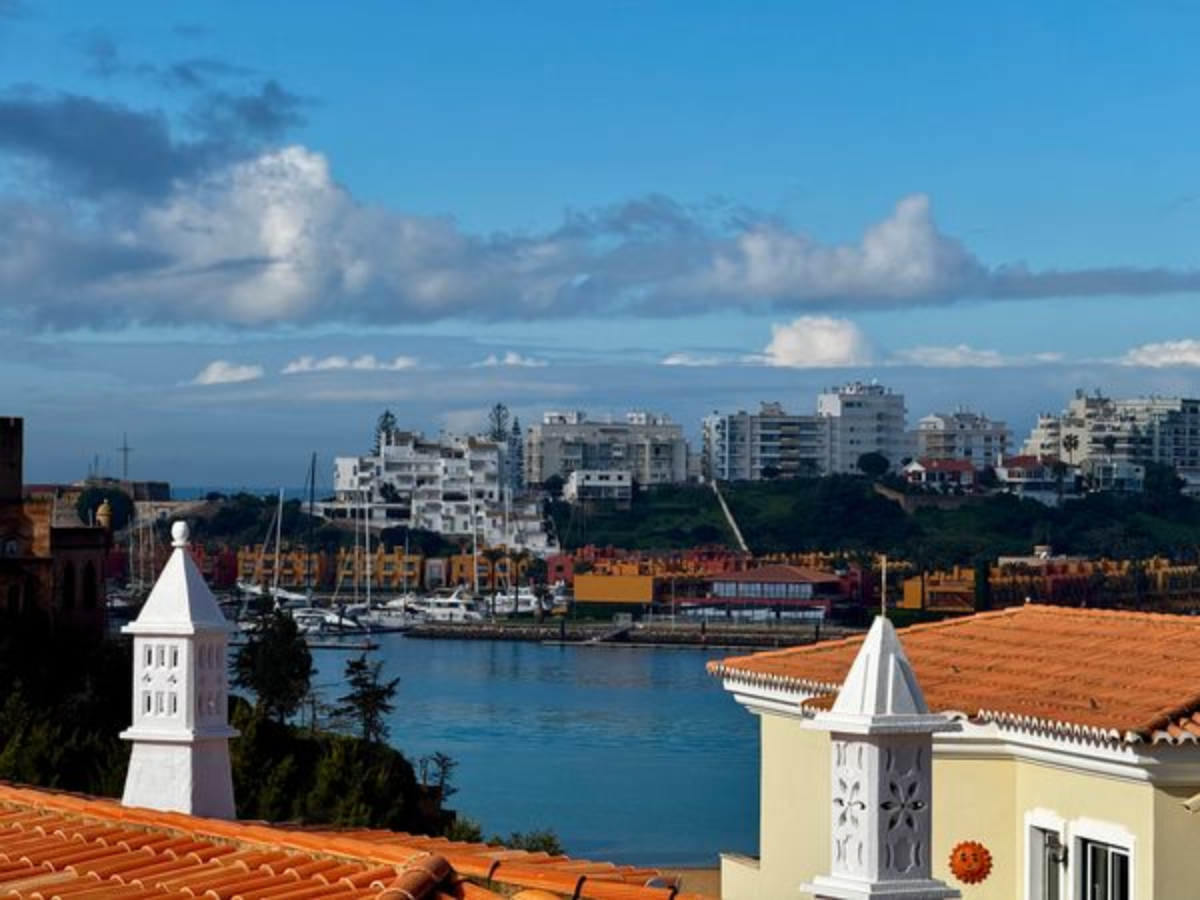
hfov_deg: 16.4
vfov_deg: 12.3
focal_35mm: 120
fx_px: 4160
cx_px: 600
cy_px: 450
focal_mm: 15.66
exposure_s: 1/2024
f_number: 2.8
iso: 50
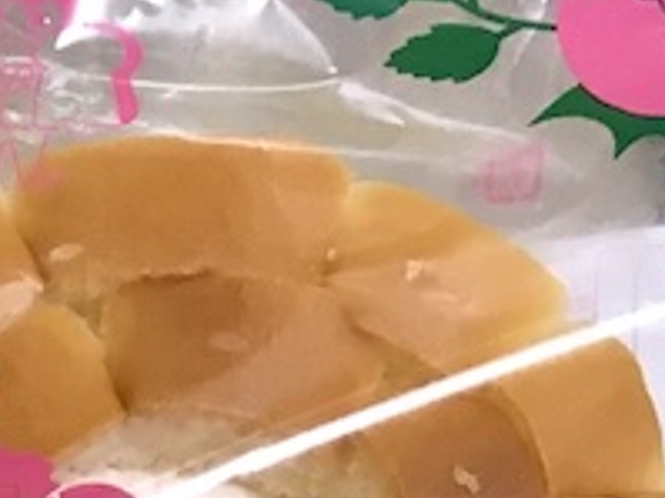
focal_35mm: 175
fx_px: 3360
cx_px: -1133
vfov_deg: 7.5
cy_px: 1467
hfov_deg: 9.5
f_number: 2.2
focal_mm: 4.15
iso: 50
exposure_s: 1/30
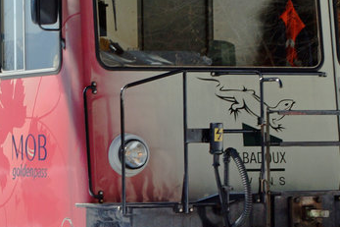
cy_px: 53
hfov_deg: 11.2
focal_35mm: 182
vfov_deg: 7.5
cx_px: -13
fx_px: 1715
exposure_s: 1/640
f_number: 5.6
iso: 100
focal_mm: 35
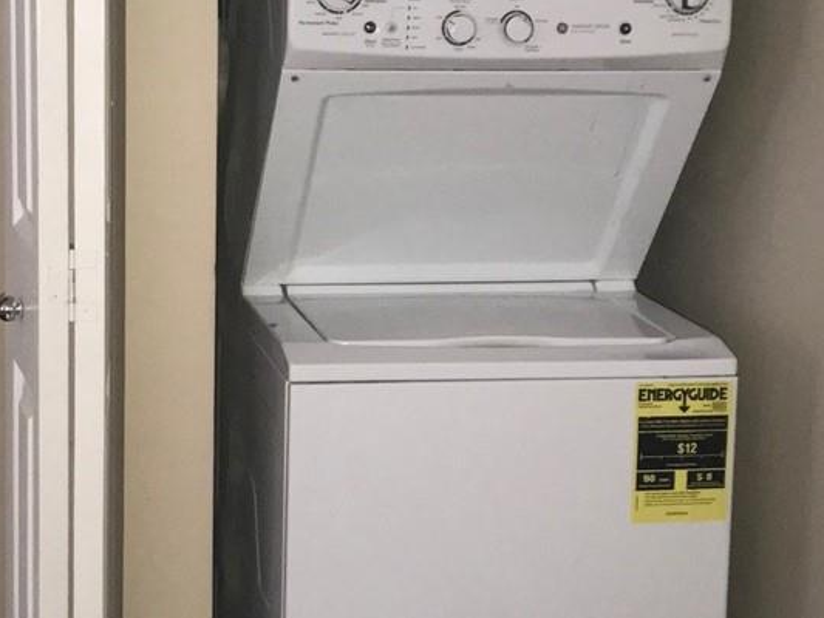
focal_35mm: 84
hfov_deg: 23.2
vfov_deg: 17.5
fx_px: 2000
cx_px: 267
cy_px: 221
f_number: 1.8
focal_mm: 3.99
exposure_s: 1/16
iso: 100
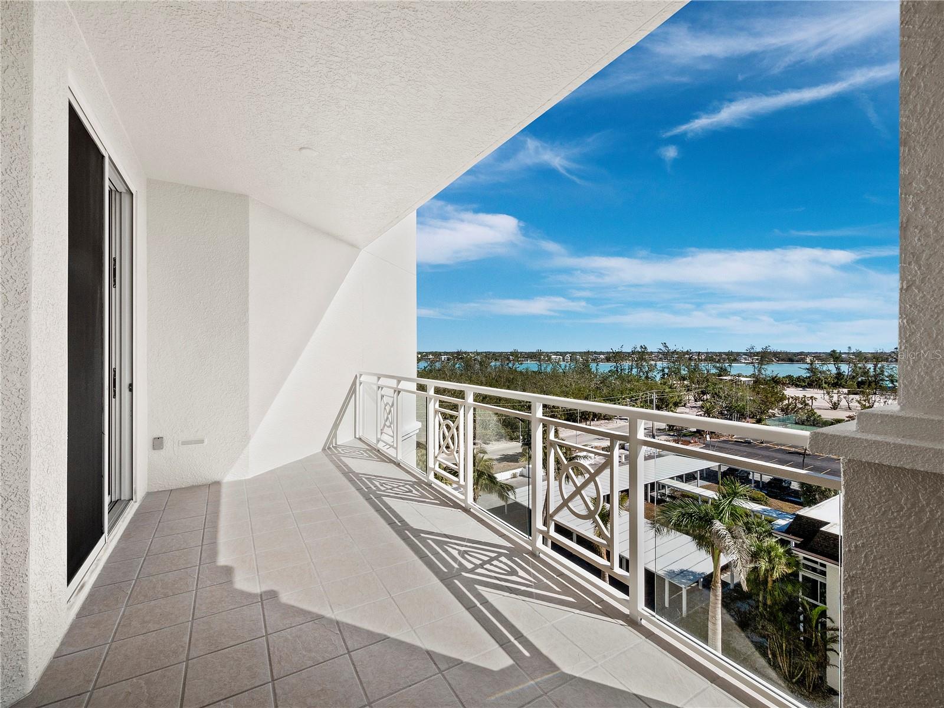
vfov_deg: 85.7
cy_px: 354
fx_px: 382
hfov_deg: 102.1
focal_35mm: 14
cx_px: 472
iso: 400
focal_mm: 7
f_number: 11
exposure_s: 1/250
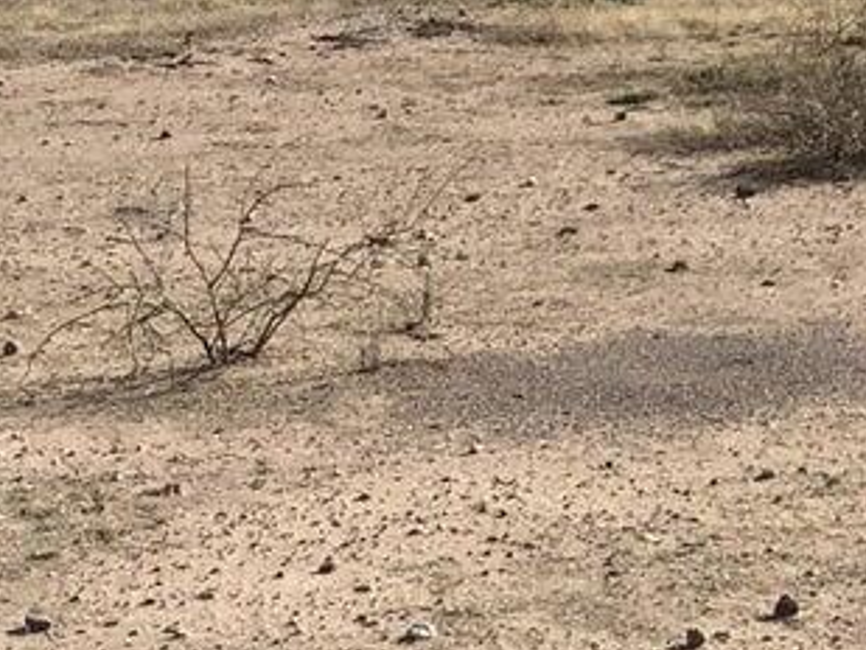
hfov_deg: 13.8
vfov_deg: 10.7
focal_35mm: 137
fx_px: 3429
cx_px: 1173
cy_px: -95
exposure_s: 1/2632
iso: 25
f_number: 2.4
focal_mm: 3.3
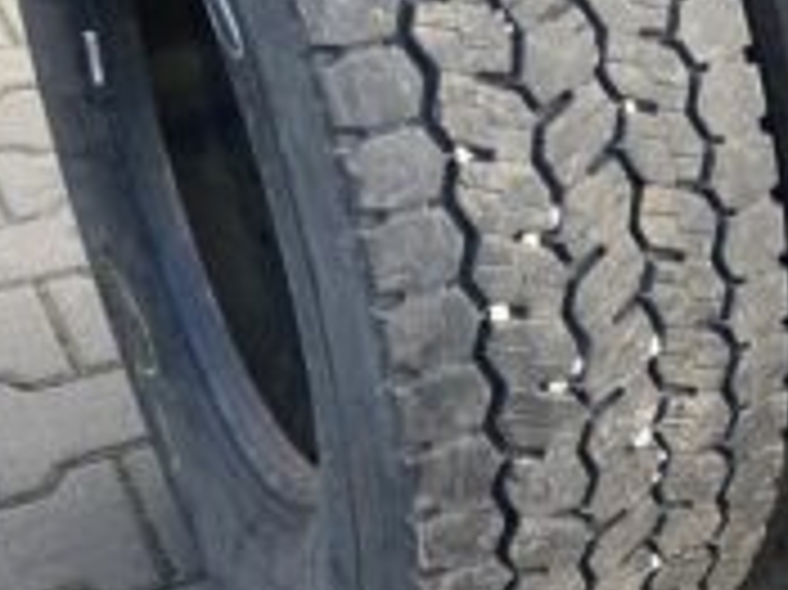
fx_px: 1456
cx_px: 617
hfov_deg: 29.7
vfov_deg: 22.6
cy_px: 124
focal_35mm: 64
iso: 50
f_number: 1.8
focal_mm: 4.25
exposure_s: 1/122
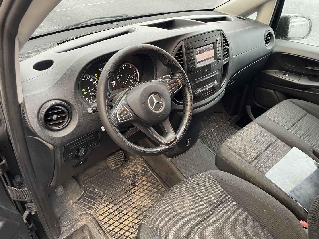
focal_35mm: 26
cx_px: 160
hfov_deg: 67.3
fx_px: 240
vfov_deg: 53.1
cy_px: 120
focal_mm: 4.2
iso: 250
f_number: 1.6
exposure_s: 1/60
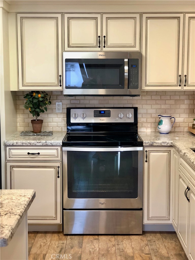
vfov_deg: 33.8
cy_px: 130
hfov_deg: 25.7
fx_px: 428
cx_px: 98
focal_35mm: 57
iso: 200
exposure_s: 1/60
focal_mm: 6.6
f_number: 2.8
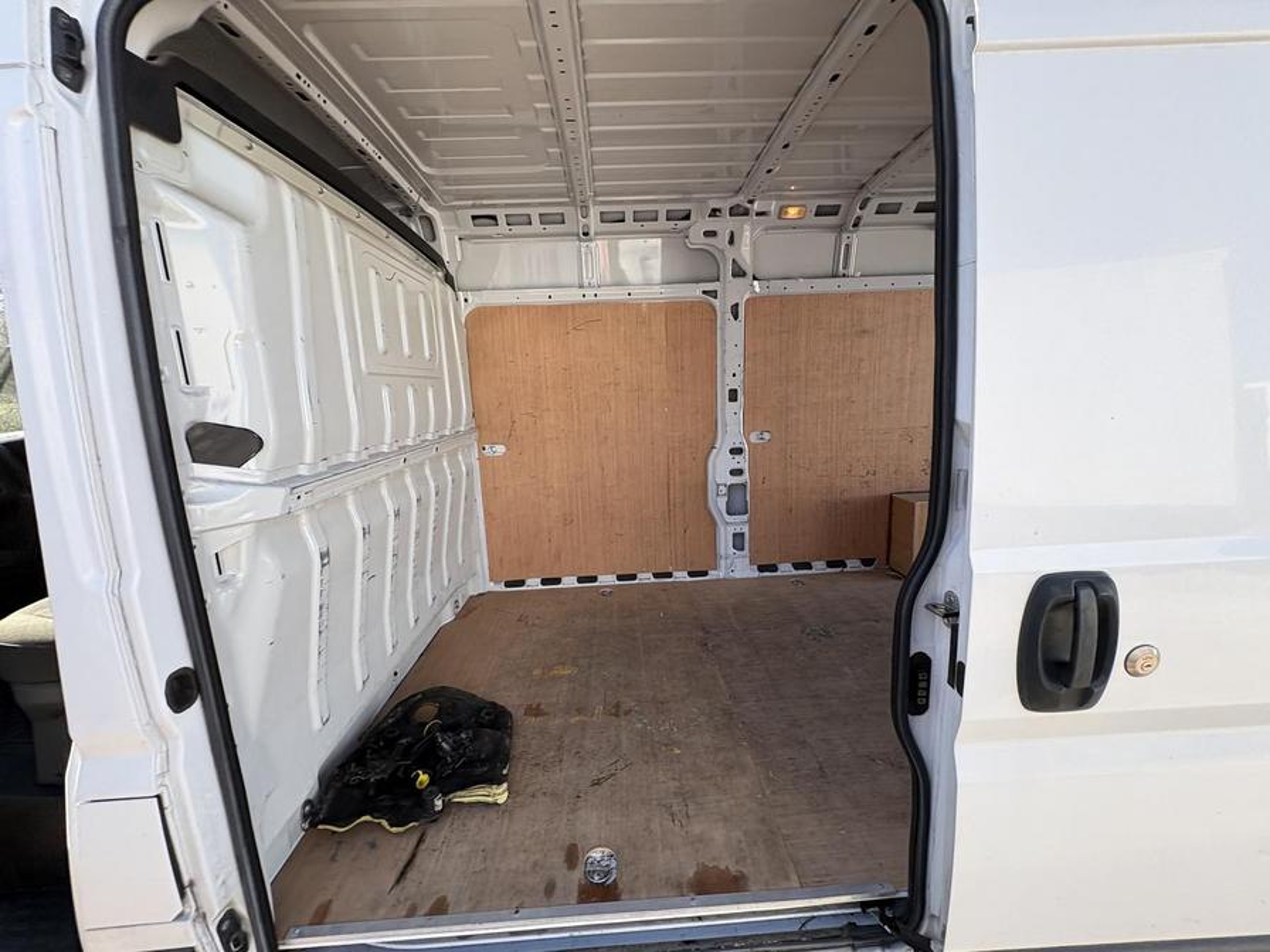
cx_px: 635
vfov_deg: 85.7
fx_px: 514
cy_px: 476
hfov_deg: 102.1
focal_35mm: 14
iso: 64
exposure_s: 1/207
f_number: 2.2
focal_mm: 2.22
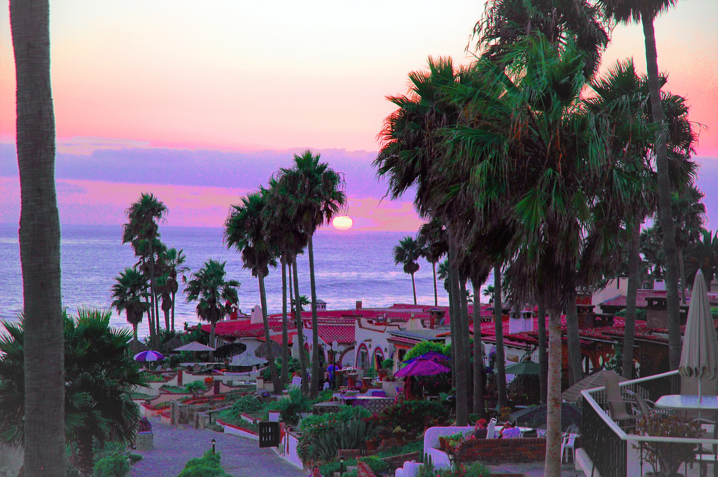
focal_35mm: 105
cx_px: 359
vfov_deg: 13.0
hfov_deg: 19.5
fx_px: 2092
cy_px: 238
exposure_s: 1/100
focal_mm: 70
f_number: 4.5
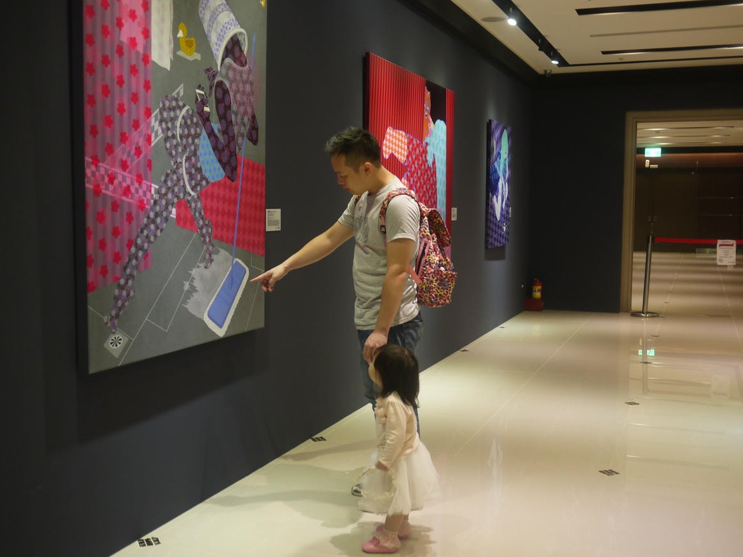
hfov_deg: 45.8
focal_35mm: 41
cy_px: 282
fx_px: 880
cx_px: 372
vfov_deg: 35.1
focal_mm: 20
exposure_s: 1/60
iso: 320
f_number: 1.7
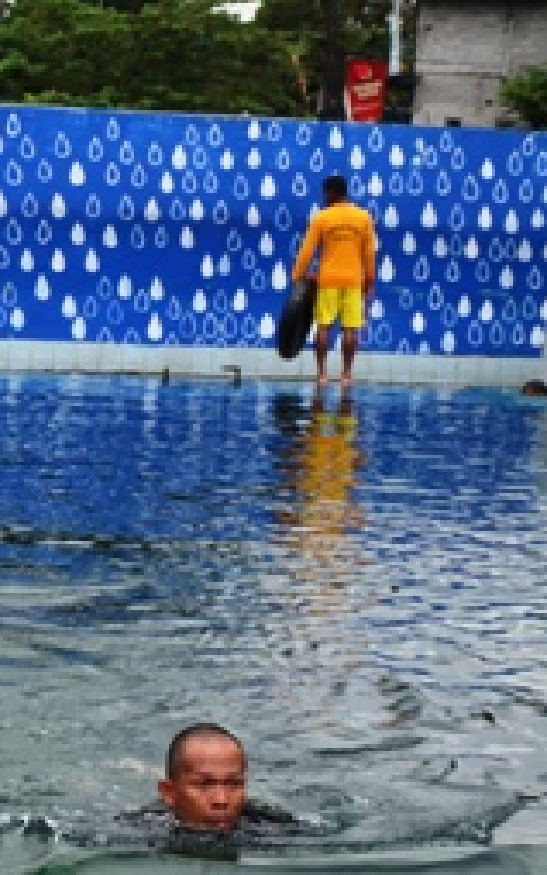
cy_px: 679
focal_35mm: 146
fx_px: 3478
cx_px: -244
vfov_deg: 14.3
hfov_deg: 8.8
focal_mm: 38
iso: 200
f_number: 4.5
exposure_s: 1/125
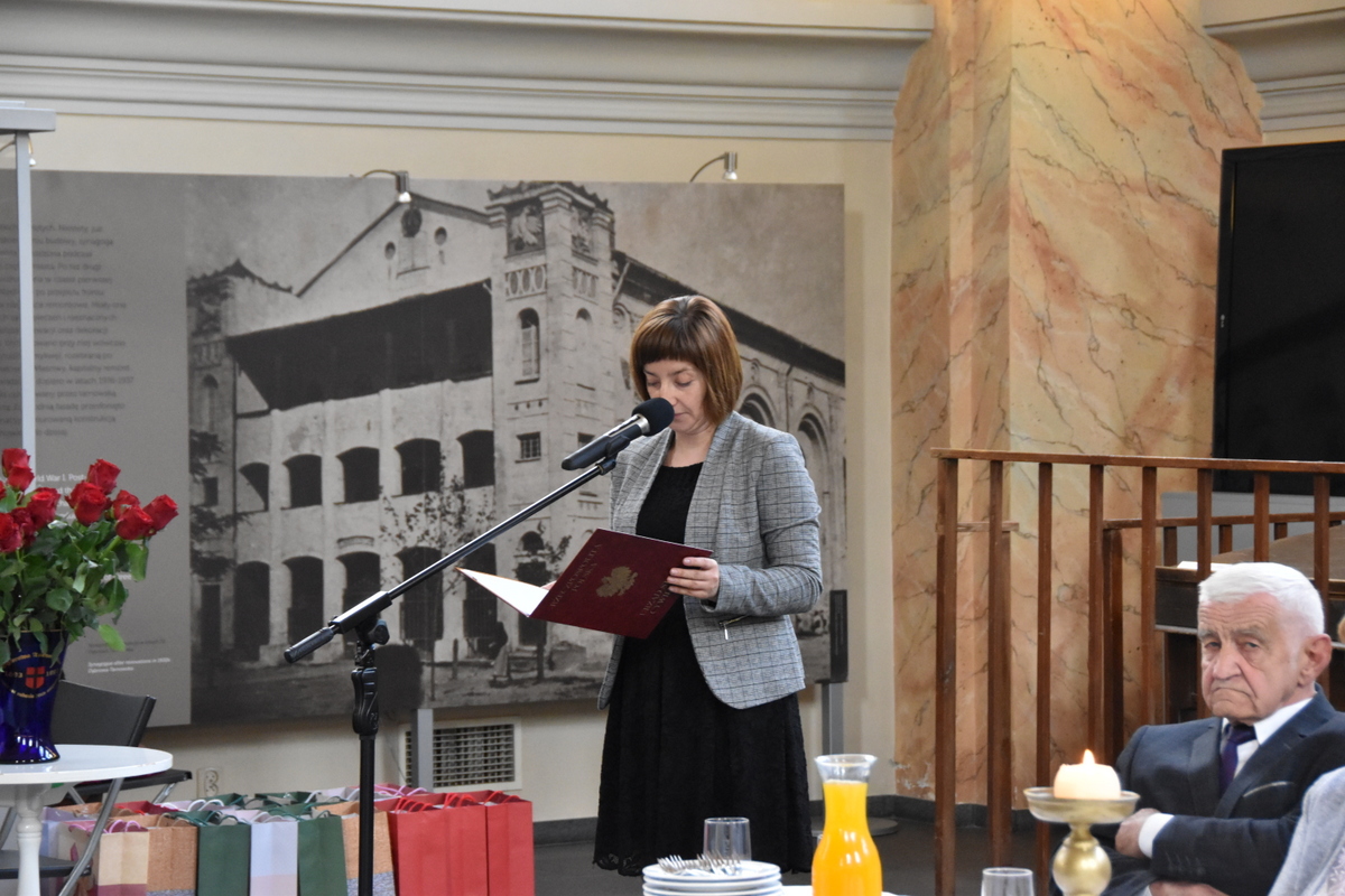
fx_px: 4483
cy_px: 448
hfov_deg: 17.1
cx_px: 672
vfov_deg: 11.4
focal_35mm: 120
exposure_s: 1/125
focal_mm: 80
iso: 4000
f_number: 5
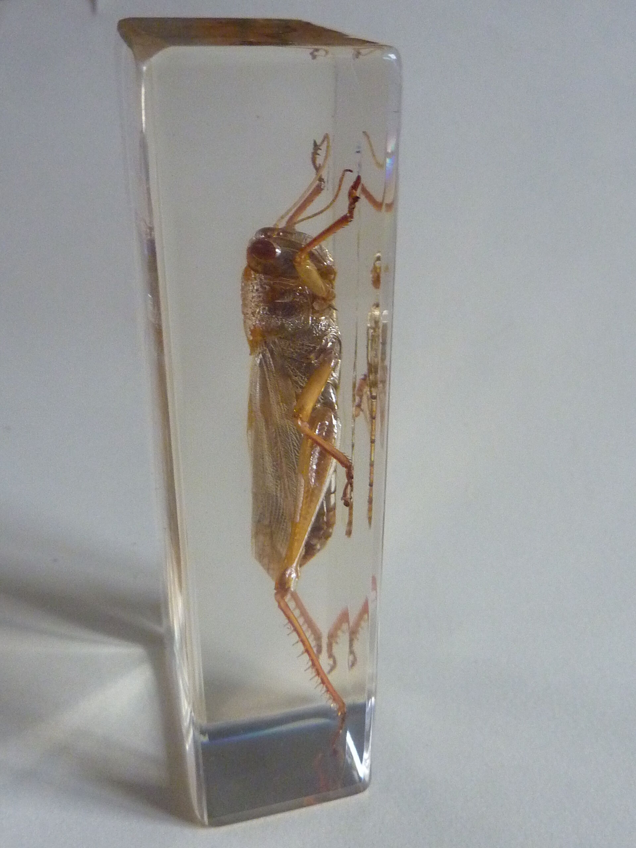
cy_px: 424
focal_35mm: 36
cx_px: 318
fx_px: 882
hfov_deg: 39.7
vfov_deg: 51.4
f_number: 3.3
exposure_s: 1/13
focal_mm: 4.1
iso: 400
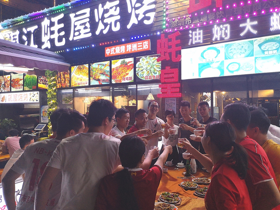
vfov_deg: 49.8
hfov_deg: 63.4
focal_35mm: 28
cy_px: 105
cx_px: 145
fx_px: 227
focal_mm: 3.95
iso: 100
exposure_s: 1/100
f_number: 1.8
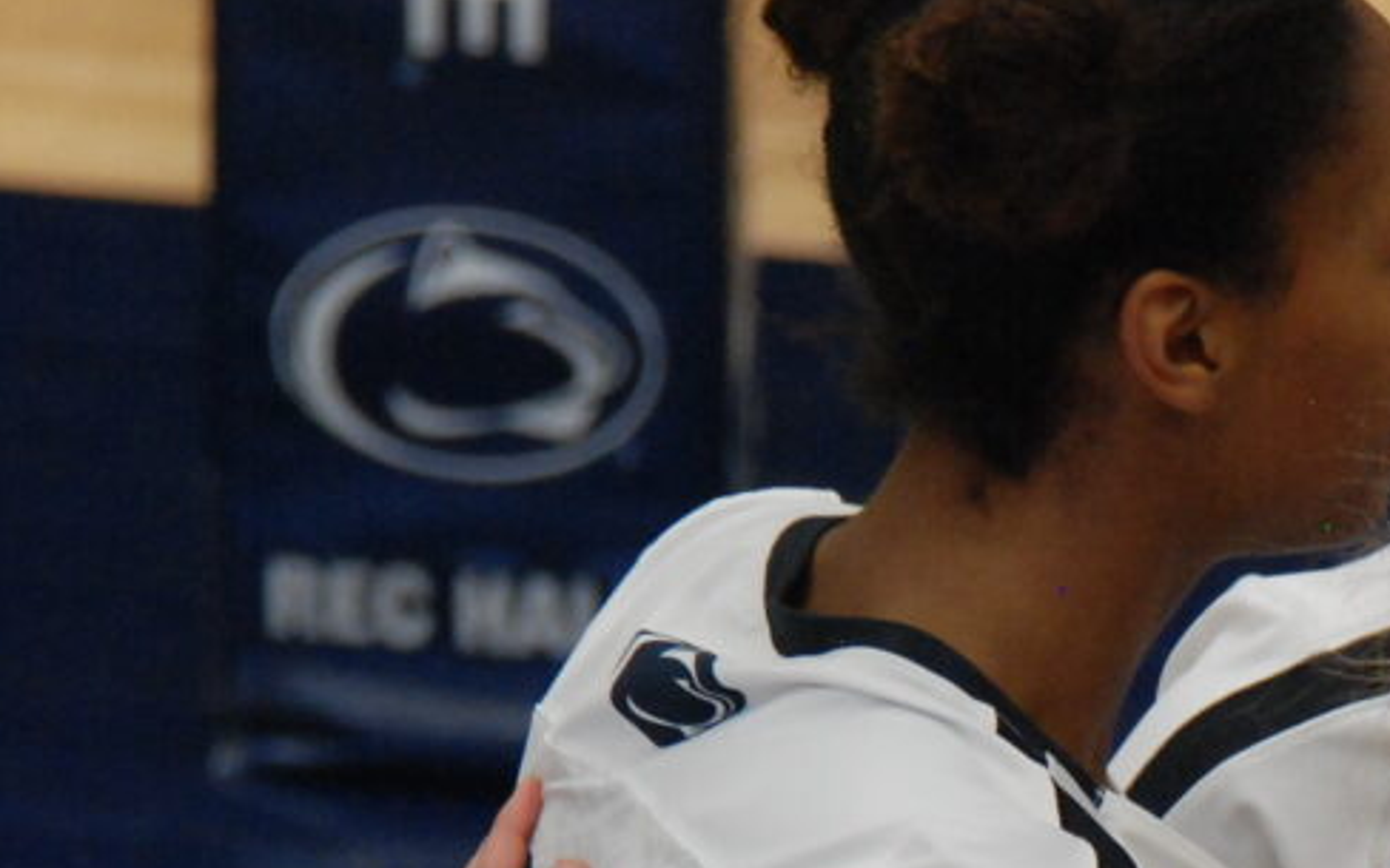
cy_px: 1229
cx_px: 2048
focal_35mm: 1926
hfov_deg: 1.1
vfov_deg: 0.7
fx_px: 72961
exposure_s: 1/125
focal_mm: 400
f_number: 6.3
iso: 1000
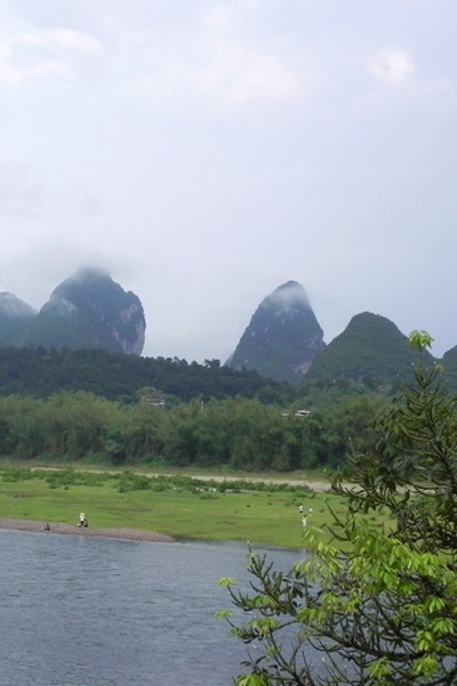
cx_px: 40
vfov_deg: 31.0
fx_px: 1238
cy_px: 343
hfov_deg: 20.5
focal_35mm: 65
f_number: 6.3
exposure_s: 1/384
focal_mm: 8.2
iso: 160
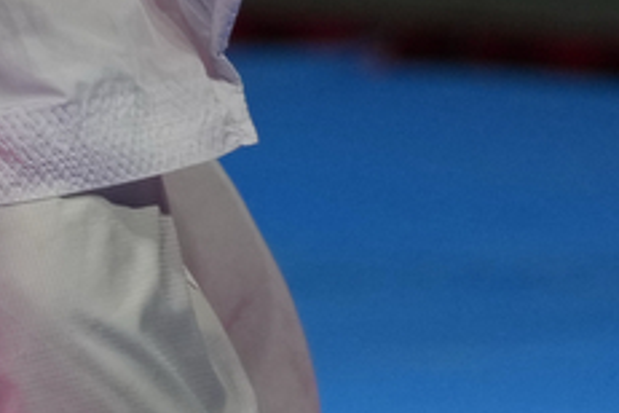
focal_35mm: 1218
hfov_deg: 1.7
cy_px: -877
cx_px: -434
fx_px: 20941
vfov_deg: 1.1
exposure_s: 1/1000
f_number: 2.8
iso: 800
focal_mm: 176
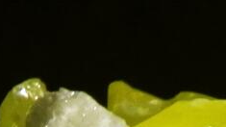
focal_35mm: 267
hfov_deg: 7.8
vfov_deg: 4.3
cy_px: 450
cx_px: 427
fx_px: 1599
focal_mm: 8.2
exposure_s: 1/30.5
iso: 190
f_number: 3.2
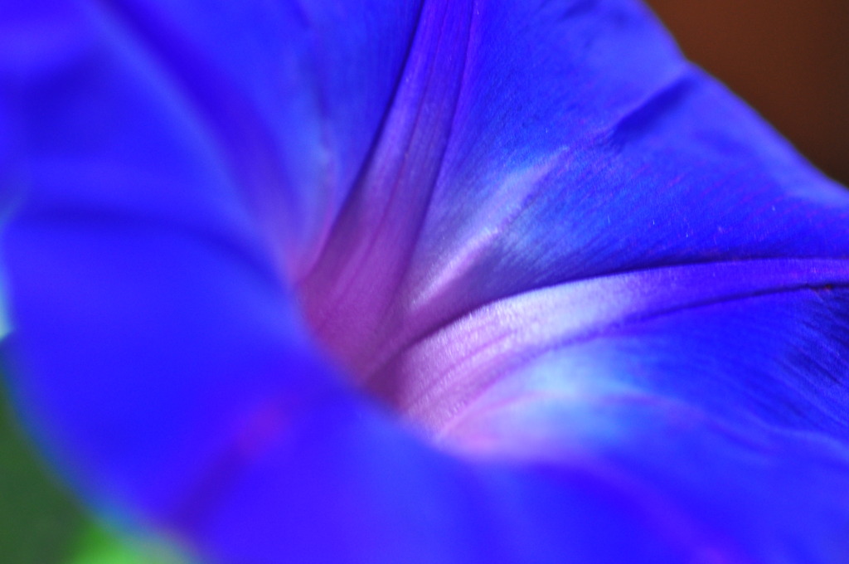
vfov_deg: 10.1
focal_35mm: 135
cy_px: 282
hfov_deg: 15.2
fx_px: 3180
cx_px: 424
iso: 450
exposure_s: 1/15
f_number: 4
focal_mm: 90
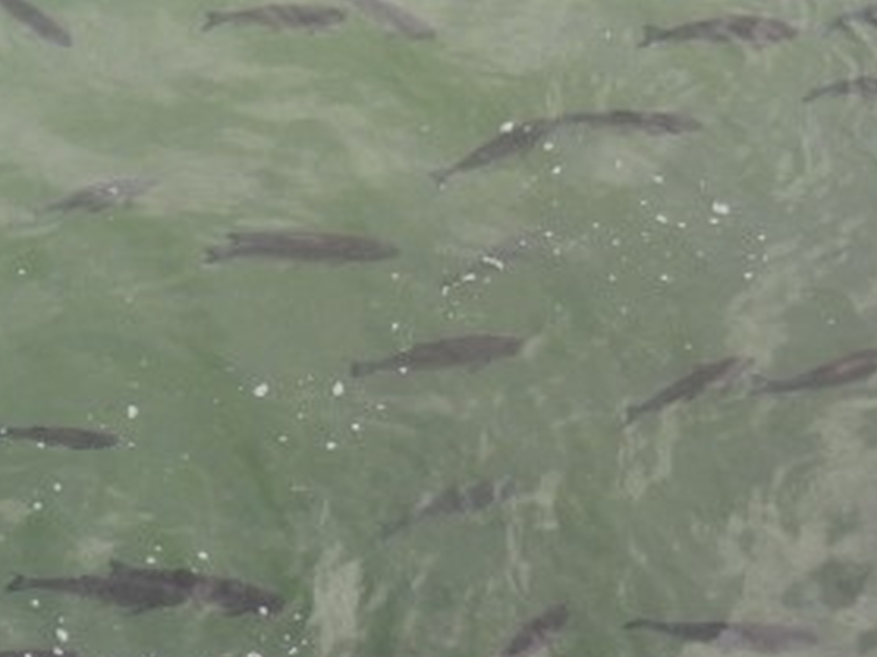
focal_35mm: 110
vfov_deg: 13.4
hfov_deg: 17.3
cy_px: 450
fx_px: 2786
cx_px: -88
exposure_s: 1/323
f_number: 3.5
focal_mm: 5.4
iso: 160
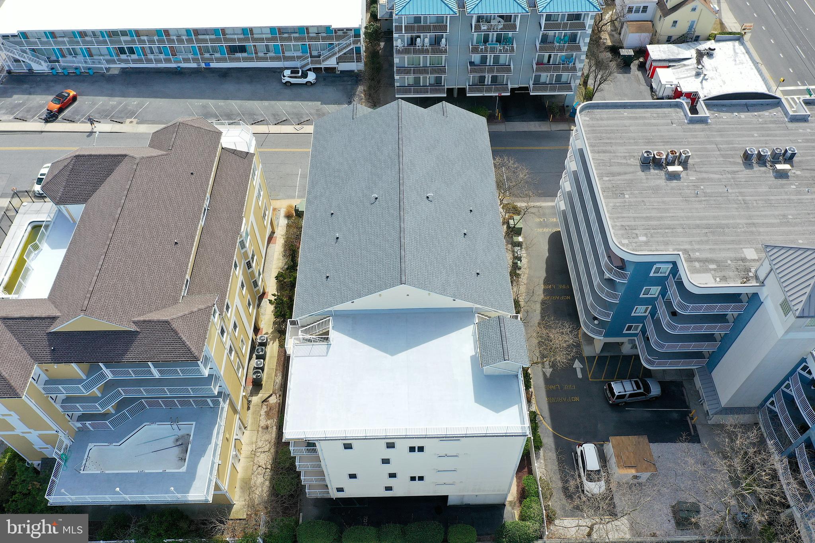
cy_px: 272
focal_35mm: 28
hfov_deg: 65.5
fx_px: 634
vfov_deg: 46.4
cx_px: 408
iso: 100
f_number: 5
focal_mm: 10.26
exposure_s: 1/320
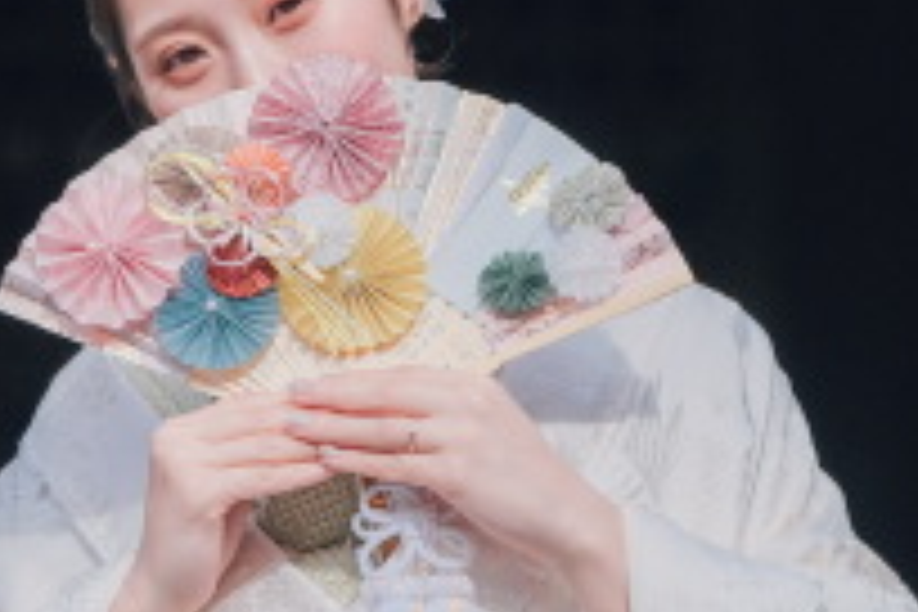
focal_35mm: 513
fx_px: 13080
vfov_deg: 2.7
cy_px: -124
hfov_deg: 4.0
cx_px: -36
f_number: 3.2
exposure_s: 1/2000
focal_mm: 87.1
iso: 400
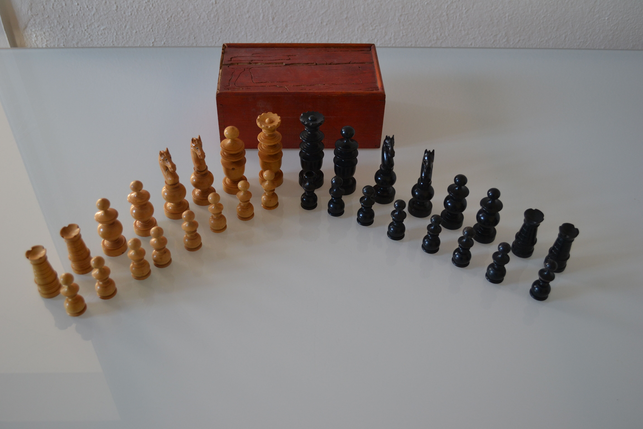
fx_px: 643
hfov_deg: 53.1
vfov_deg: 36.9
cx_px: 322
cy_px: 214
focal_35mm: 36
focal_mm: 24
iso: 400
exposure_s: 1/50
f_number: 4
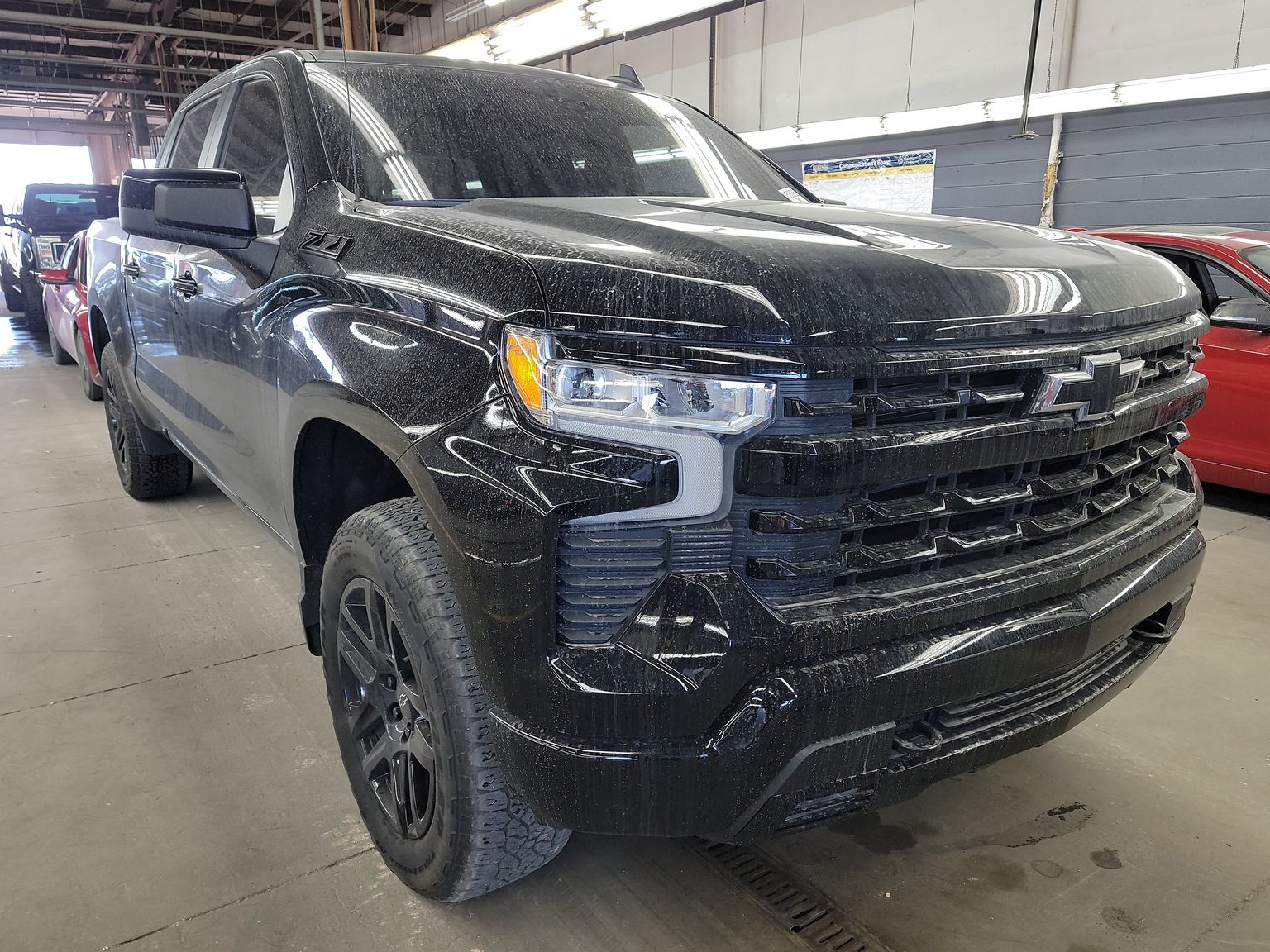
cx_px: 650
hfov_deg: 69.4
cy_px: 483
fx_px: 917
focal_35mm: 25
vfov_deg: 54.9
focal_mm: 6.7
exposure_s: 1/59
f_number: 1.8
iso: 127
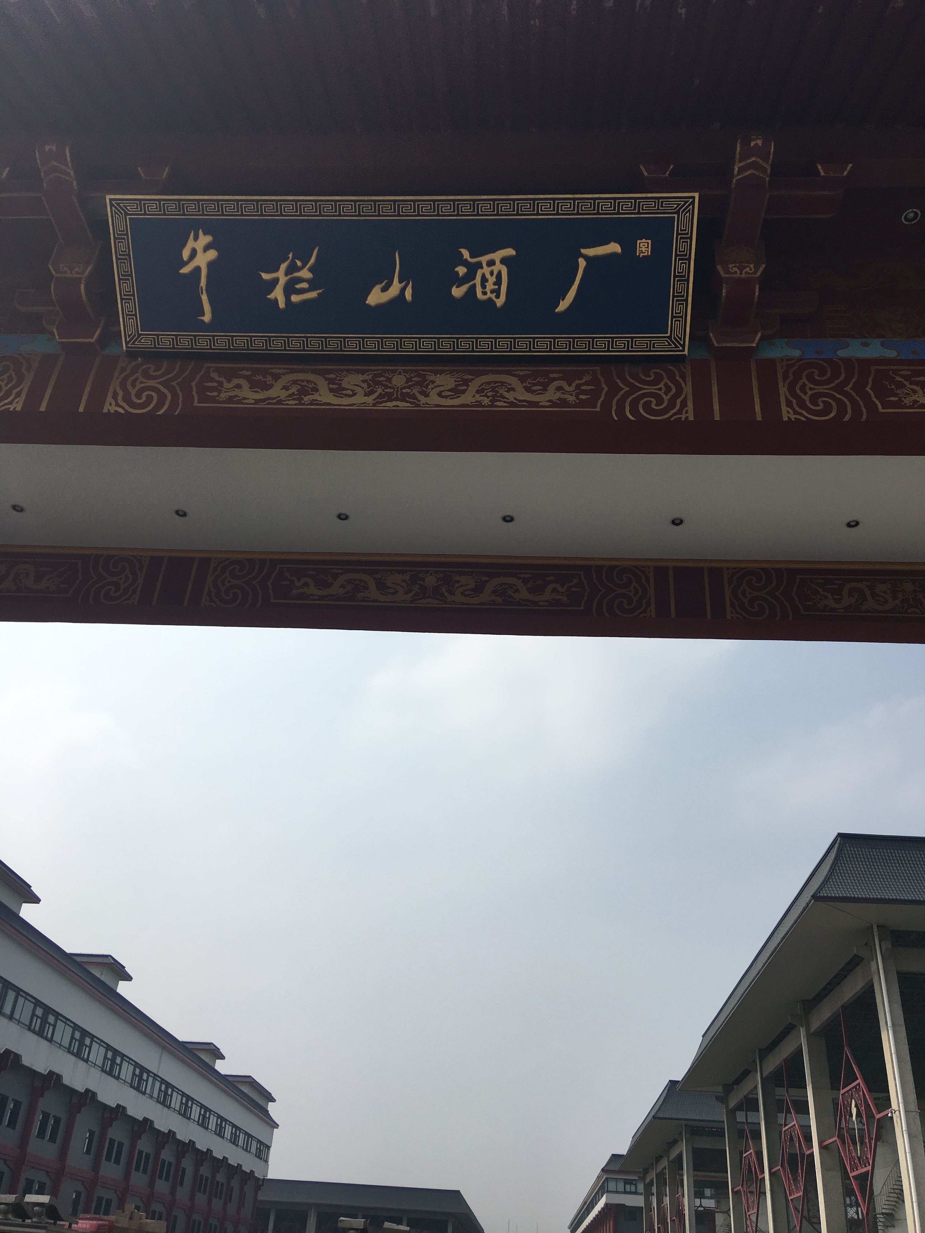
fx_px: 1033
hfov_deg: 48.2
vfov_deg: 61.7
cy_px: 616
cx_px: 462
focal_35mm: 29
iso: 25
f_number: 2.2
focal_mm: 4.15
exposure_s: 1/2849
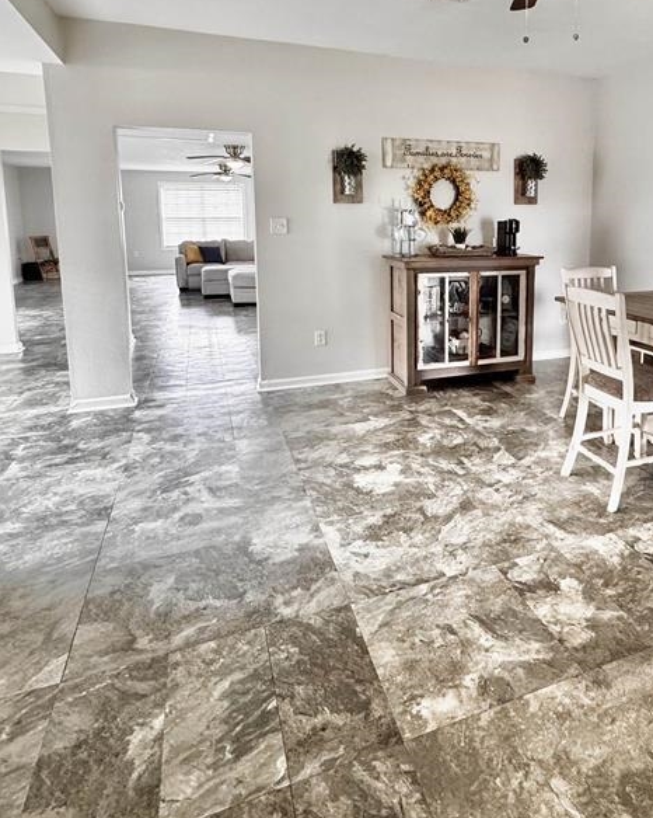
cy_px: 293
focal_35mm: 24
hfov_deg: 57.2
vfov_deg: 68.9
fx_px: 580
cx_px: 447
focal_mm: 2.22
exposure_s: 1/60
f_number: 2.2
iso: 250
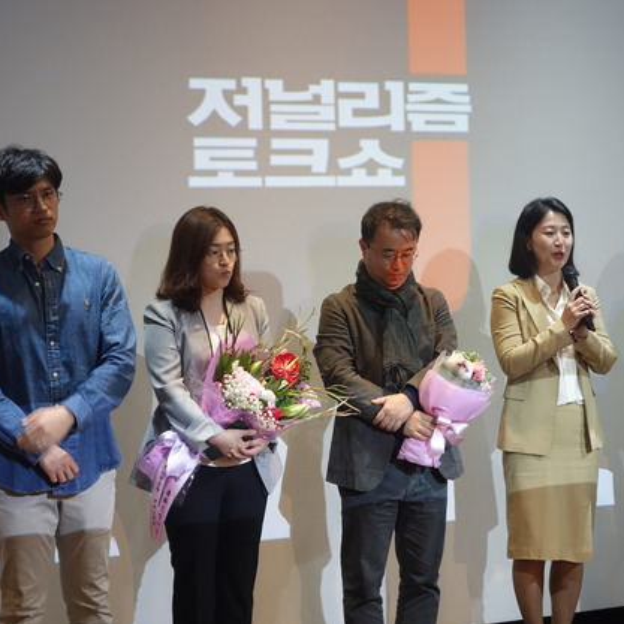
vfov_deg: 21.9
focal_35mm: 79
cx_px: 401
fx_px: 1611
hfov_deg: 21.9
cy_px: 290
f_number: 3.5
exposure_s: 1/60
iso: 640
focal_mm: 21.08
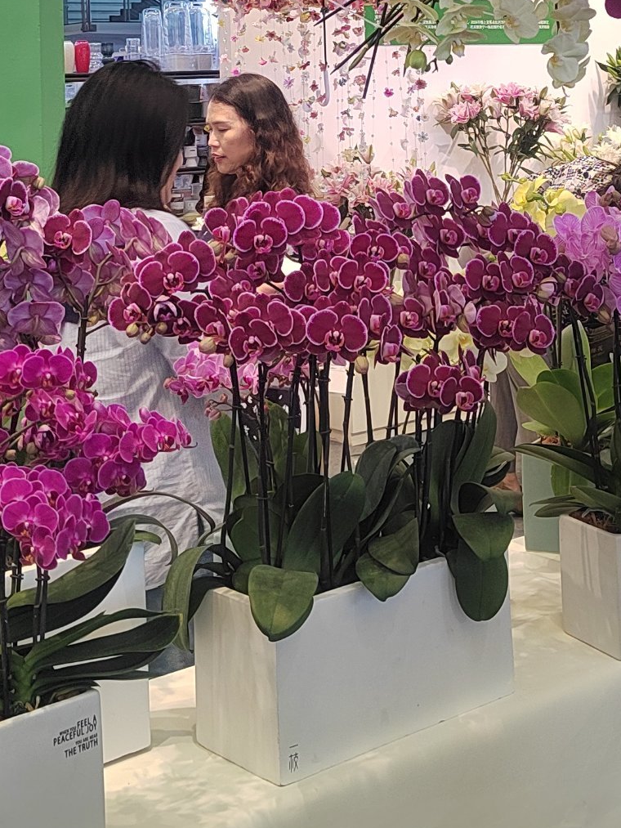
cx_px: 340
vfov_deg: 29.5
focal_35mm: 62
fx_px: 1483
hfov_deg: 23.6
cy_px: 32
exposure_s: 1/100
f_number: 1.9
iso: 384
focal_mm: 5.52
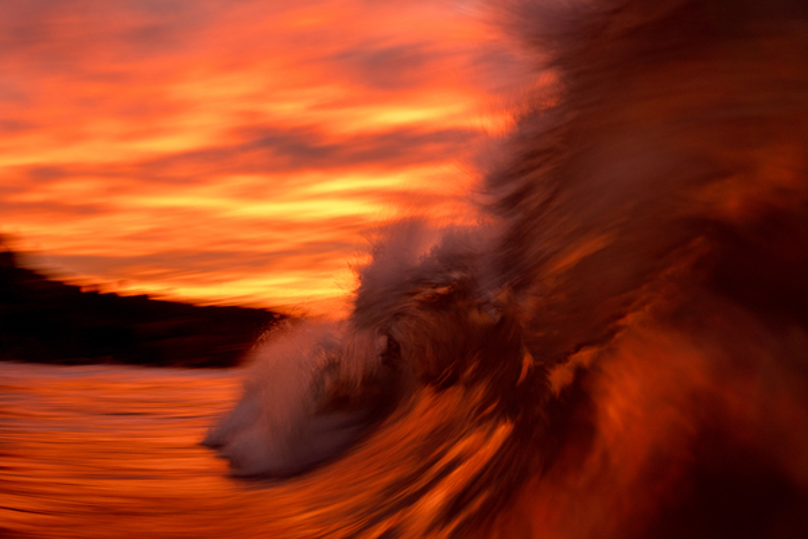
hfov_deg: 43.6
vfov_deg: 29.9
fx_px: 1010
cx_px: 404
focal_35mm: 45
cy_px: 270
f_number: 5.6
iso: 125
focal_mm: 30
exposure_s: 1/15
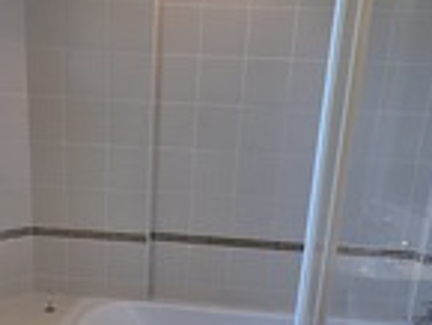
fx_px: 512
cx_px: 177
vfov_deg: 33.1
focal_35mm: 41
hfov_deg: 45.5
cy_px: 300
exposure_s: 1/100
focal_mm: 2.2
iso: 250
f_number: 1.9
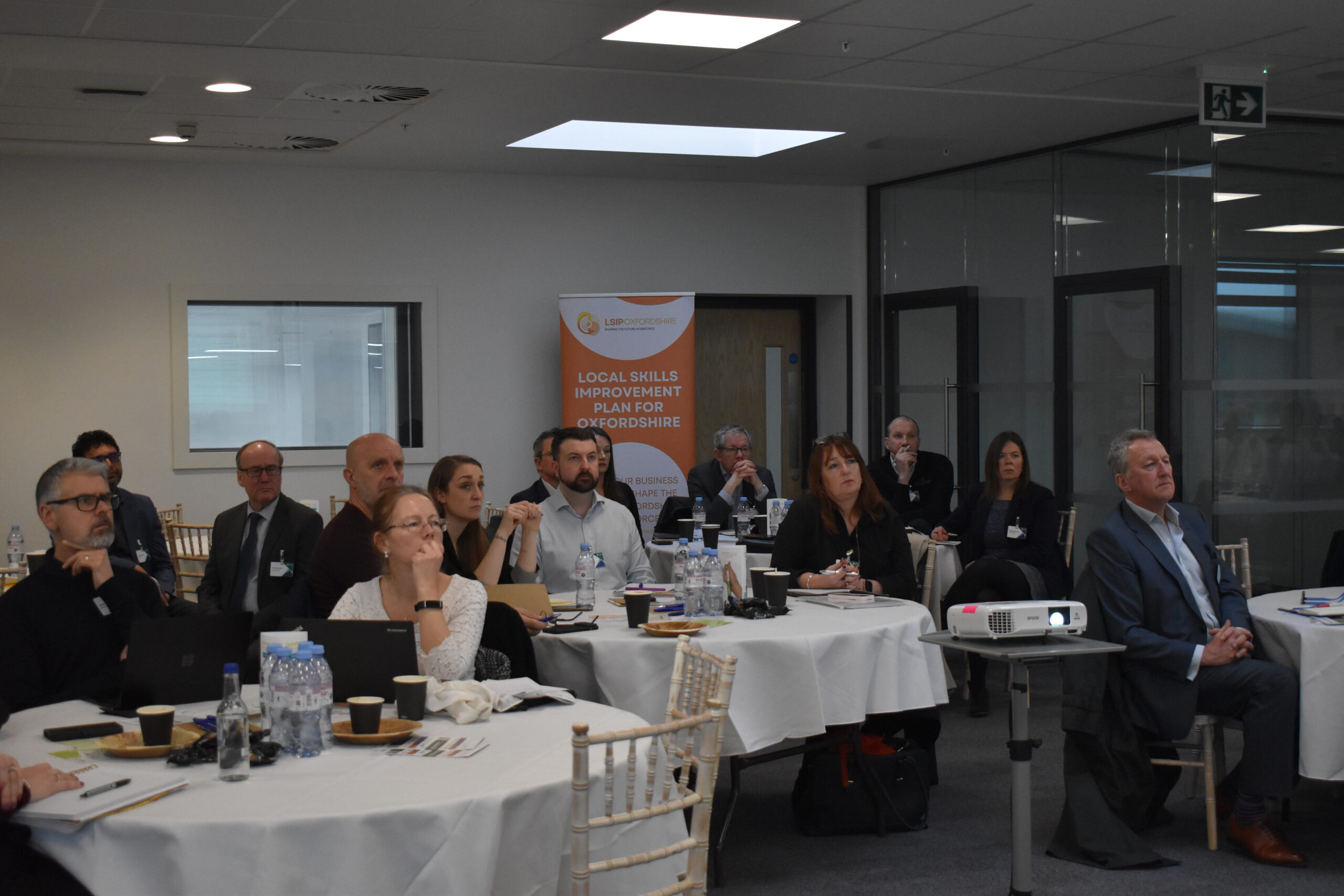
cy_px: 448
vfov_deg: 26.5
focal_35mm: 51
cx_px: 672
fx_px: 1904
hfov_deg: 38.9
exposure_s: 1/500
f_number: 4.5
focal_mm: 34
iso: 2200
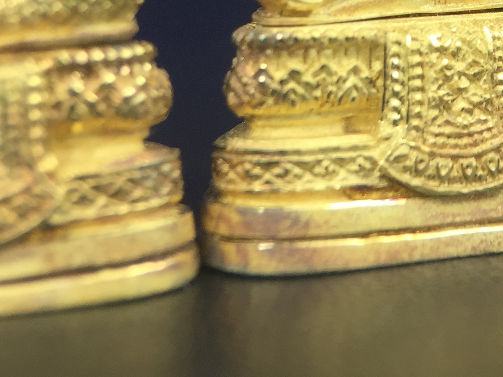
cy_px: -140
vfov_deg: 16.9
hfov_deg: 24.0
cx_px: 334
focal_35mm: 81
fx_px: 1177
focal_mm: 4.15
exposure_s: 1/879
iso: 32
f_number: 2.2
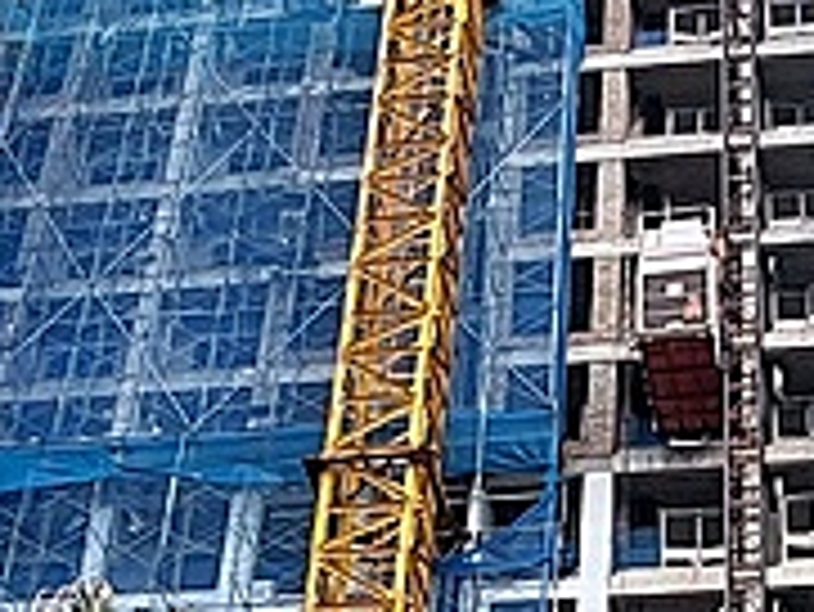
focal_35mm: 86
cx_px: 585
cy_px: 670
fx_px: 2024
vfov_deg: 16.7
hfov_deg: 22.6
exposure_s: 1/126
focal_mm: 1.74
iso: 50
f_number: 2.2
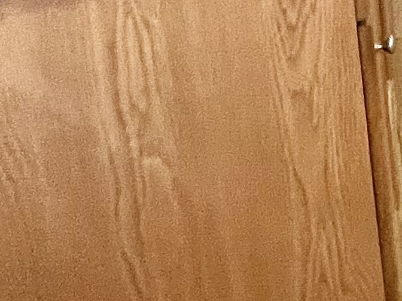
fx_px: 906
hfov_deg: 14.8
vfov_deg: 15.1
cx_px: 977
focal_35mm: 78
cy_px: -309
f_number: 1.8
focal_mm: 1.57
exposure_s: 1/60
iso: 200
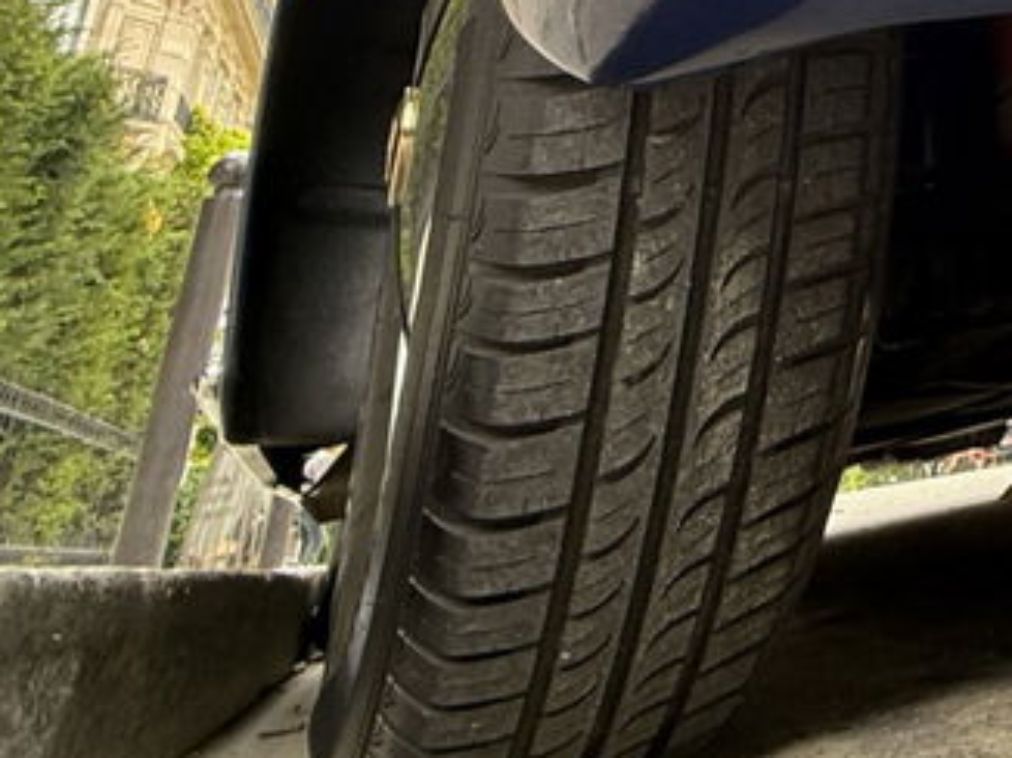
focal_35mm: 44
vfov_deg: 27.6
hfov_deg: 29.3
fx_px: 1285
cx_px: 1465
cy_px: -214
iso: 100
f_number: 2.2
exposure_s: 1/99
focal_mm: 2.22
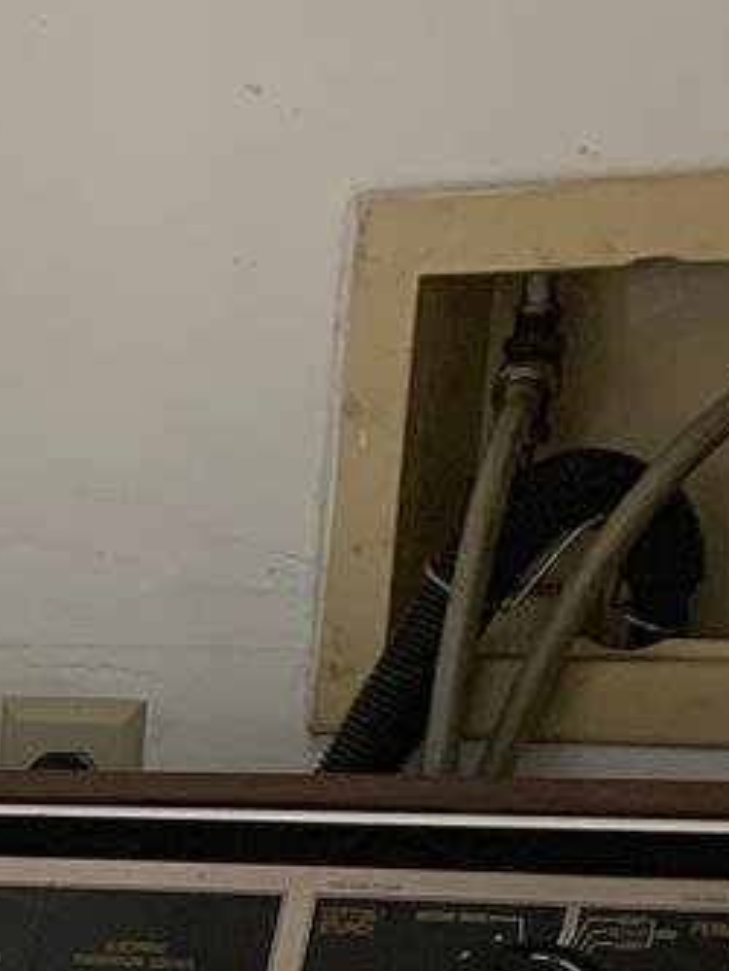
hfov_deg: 11.1
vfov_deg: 15.0
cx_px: -793
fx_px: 3367
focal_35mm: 120
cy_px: 1531
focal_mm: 4.25
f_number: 1.8
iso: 80
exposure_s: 1/60
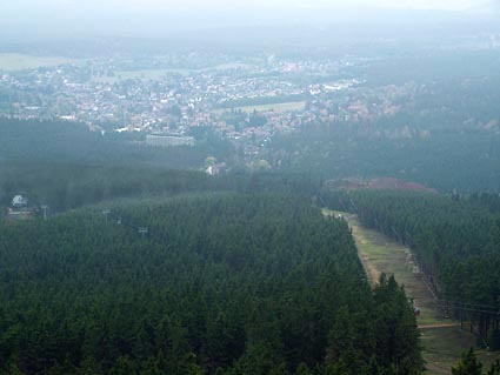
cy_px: 188
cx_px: 250
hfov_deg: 20.9
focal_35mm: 94
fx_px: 1358
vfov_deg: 15.7
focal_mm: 15.6
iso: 64
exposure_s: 1/125
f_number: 3.2
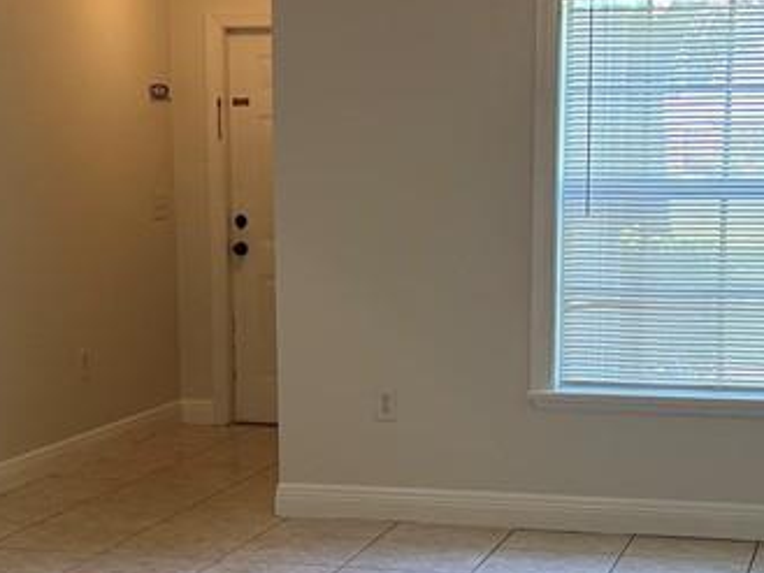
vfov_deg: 18.1
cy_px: 459
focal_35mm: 81
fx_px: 1788
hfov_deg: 24.1
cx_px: 397
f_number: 1.5
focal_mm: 5.7
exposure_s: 1/60
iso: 100
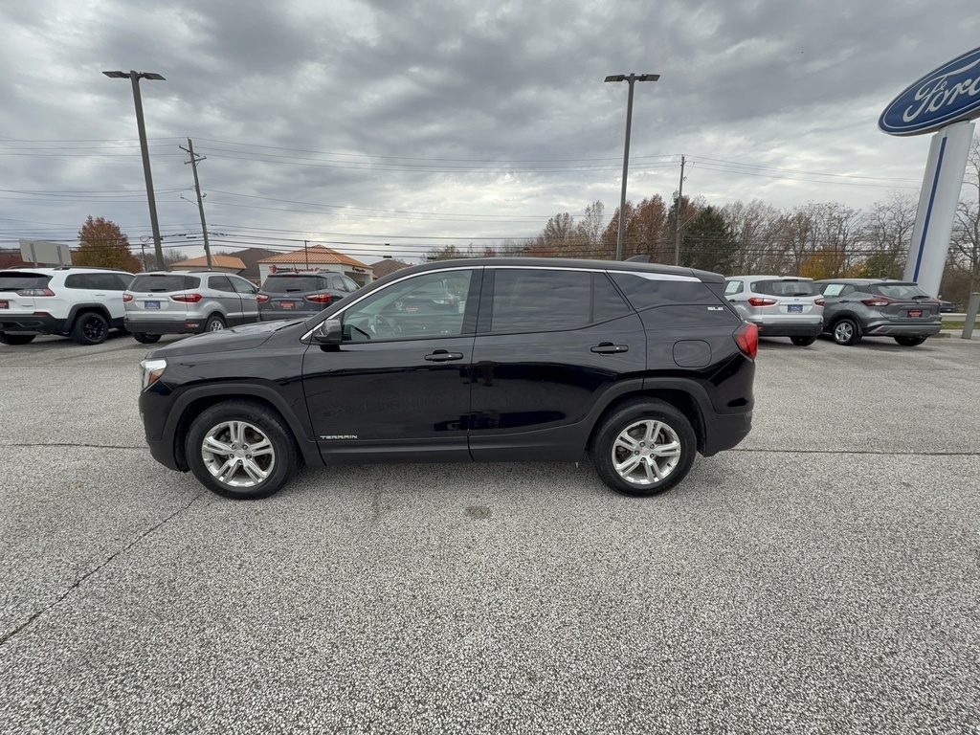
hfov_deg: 102.1
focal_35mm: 14
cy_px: 368
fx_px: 396
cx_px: 490
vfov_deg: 85.7
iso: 16
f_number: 2.2
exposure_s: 1/198
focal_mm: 2.22
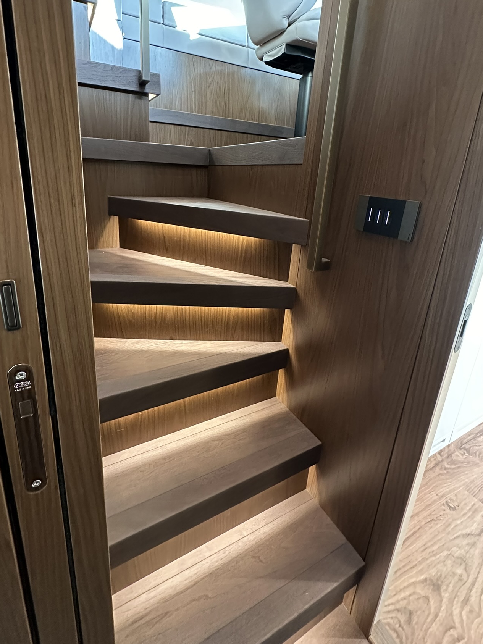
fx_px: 316
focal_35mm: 17
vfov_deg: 90.0
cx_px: 219
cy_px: 263
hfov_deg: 74.5
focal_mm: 2.22
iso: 800
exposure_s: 1/60
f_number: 2.2
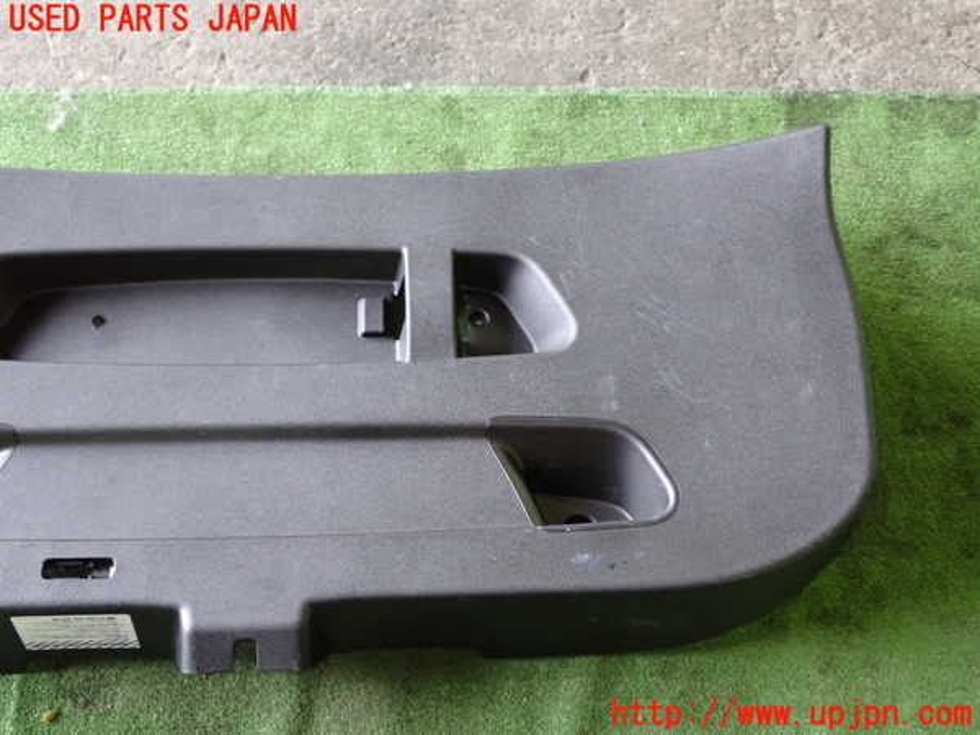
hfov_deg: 45.8
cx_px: 490
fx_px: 1161
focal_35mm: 41
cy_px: 368
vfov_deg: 35.1
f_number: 2.8
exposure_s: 1/25
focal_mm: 7.31
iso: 800
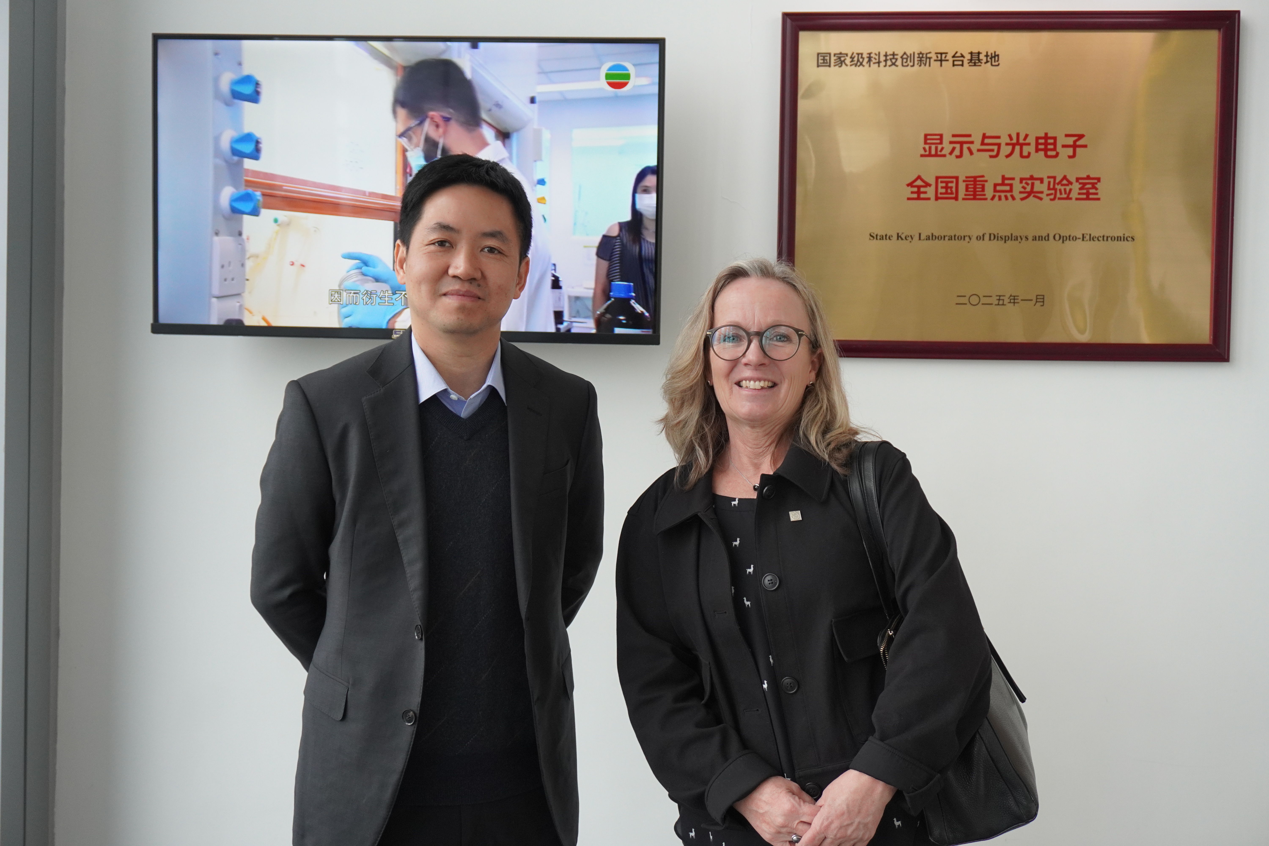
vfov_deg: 33.0
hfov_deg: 47.9
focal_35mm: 40
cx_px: 634
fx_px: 1428
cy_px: 423
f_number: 4.5
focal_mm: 27
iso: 800
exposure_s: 1/160
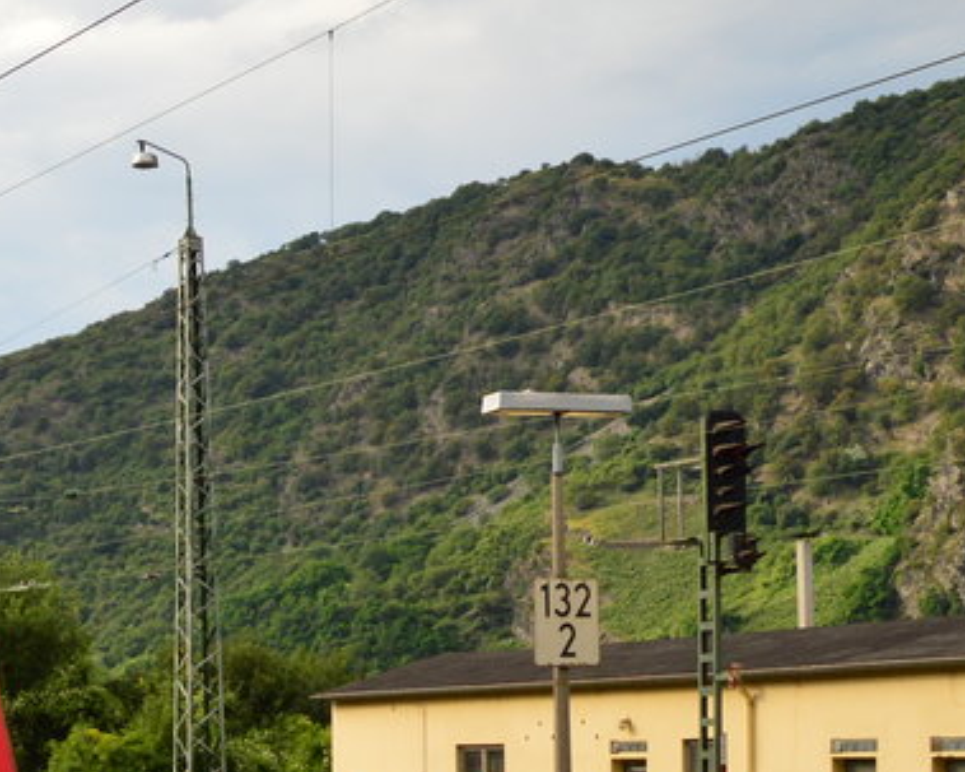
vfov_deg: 15.9
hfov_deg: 19.1
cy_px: 888
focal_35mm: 93
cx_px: -244
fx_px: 2669
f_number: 6.3
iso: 400
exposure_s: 1/1000
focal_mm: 21
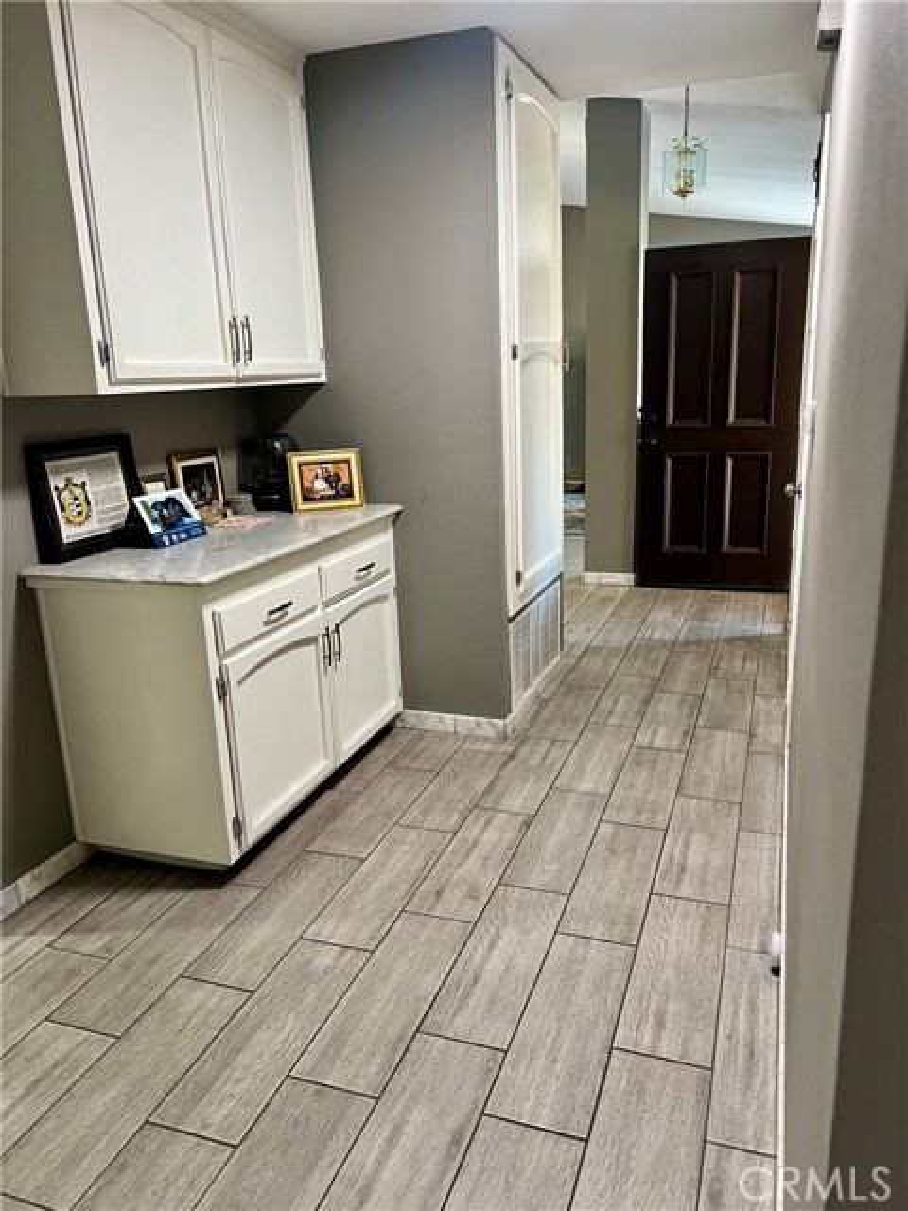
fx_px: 909
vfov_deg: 67.3
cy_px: 606
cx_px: 454
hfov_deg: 53.1
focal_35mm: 26
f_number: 1.5
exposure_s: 1/60
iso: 200
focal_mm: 5.7
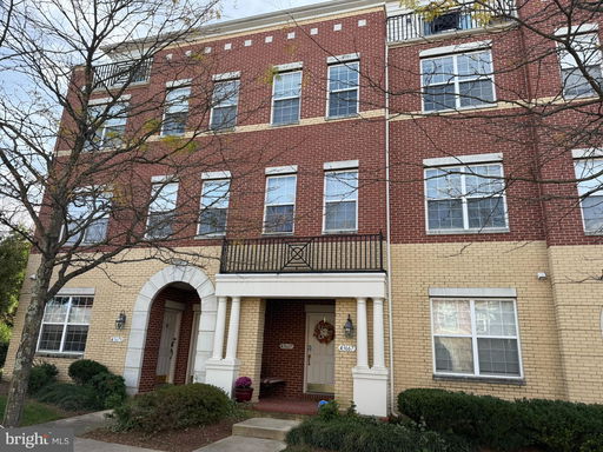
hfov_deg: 71.6
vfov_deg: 56.8
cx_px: 302
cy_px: 226
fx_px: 418
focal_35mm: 24
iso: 100
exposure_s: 1/1292
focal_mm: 6.76
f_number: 1.78
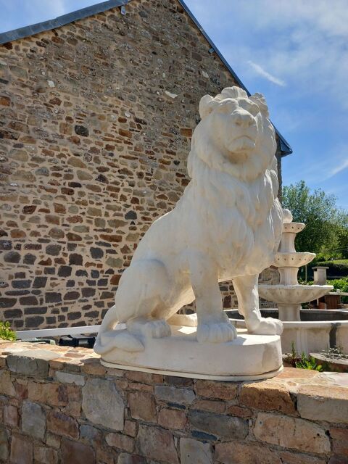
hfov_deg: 51.4
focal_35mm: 27
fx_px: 362
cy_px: 232
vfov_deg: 65.3
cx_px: 174
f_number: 1.8
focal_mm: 4
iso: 20
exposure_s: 1/503
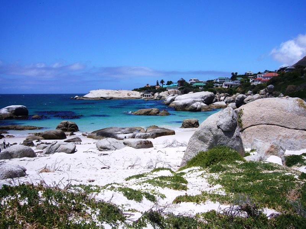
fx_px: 292
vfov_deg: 42.9
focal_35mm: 33
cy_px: 114
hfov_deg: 55.4
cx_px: 153
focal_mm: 5.4
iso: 80
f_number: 6.3
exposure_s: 1/640
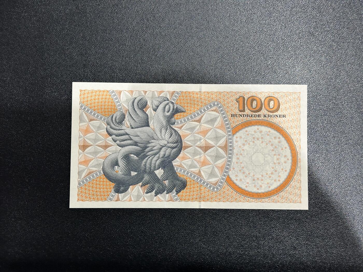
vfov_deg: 30.3
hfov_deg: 39.7
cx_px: 182
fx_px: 503
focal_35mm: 48
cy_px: 136
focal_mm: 6.86
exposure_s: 1/50
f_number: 1.78
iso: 160
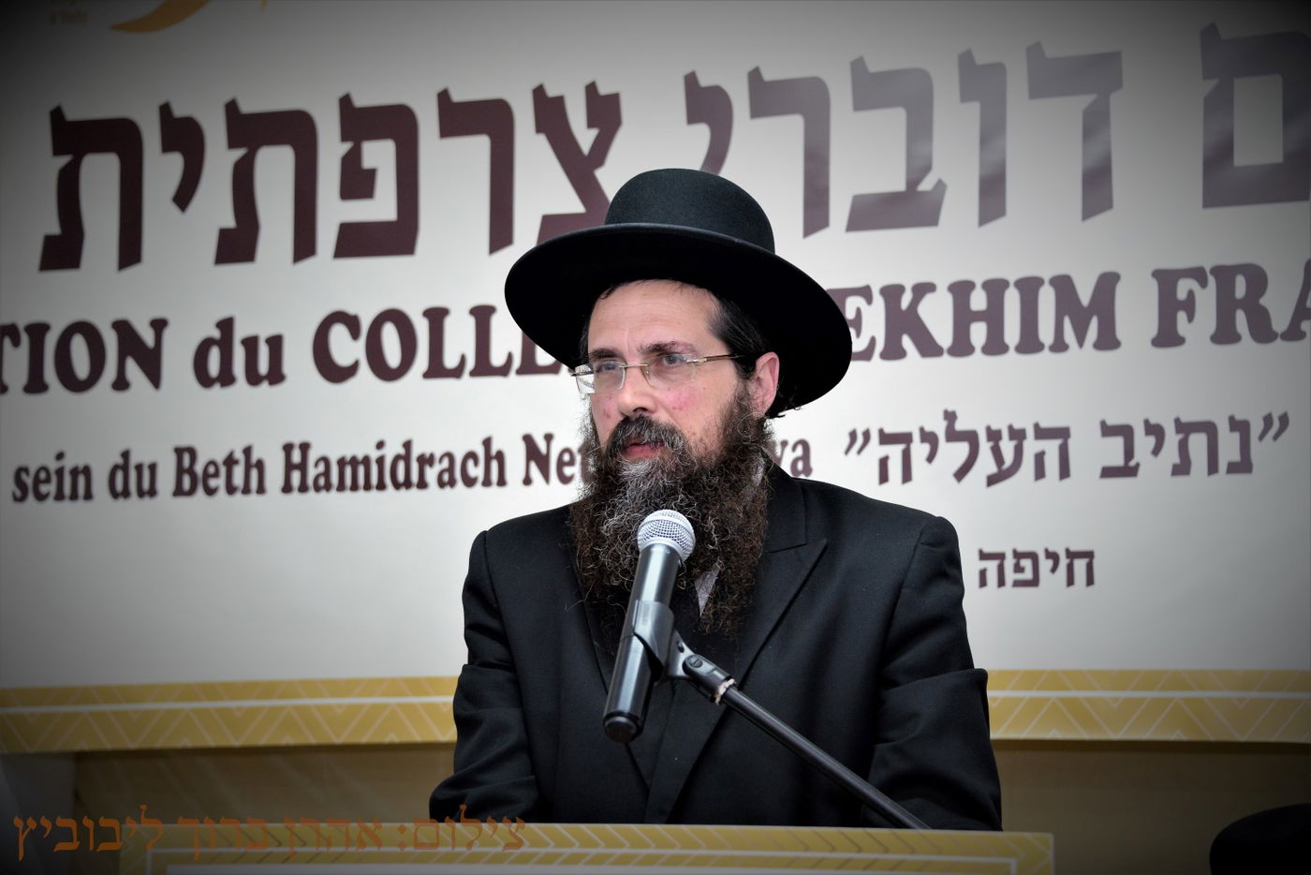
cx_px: 656
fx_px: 2987
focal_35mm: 82
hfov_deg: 24.8
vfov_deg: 16.7
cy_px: 438
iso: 2000
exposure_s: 1/60
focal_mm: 82
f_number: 5
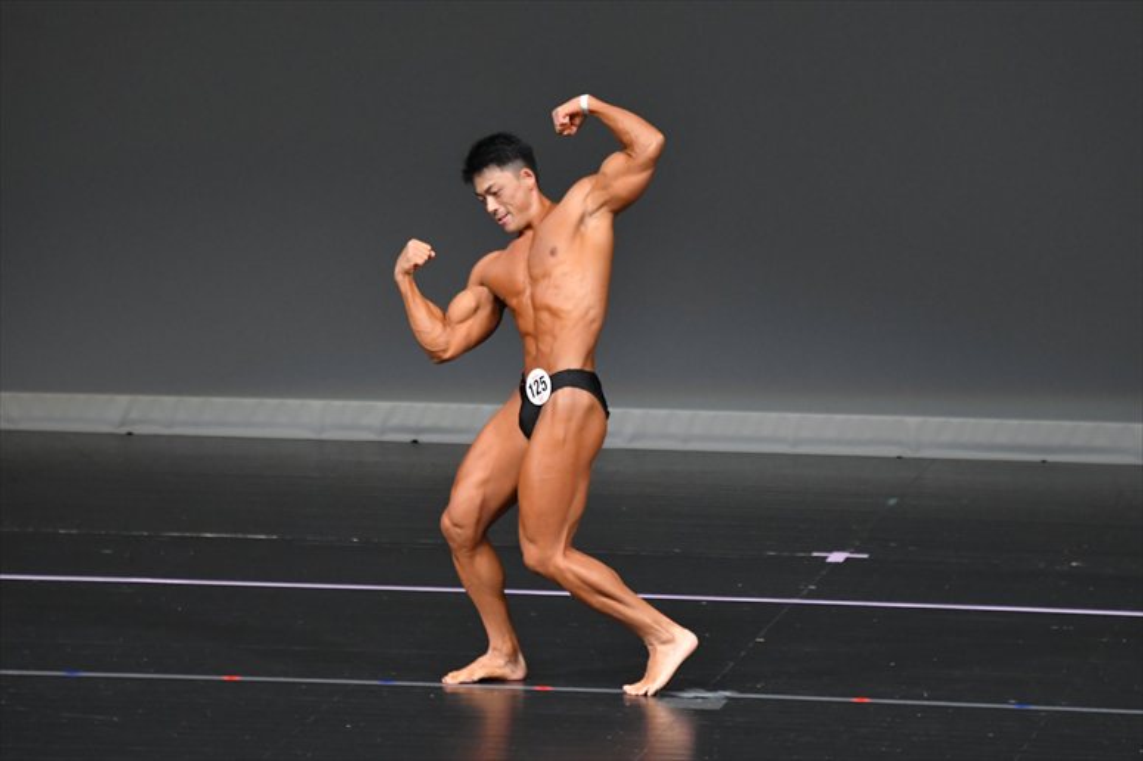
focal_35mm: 345
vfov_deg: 4.0
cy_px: 380
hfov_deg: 6.0
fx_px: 10949
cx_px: 572
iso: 4000
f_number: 5.6
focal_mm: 230
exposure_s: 1/400
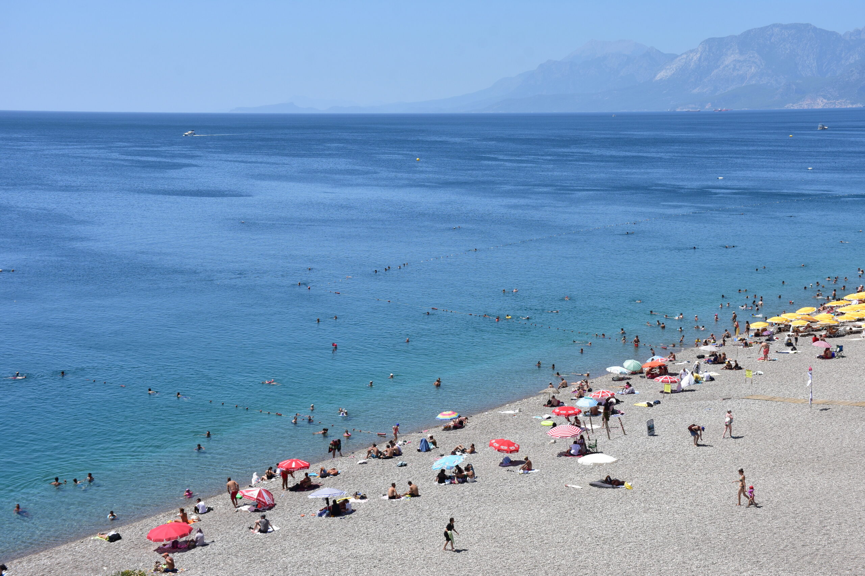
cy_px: 288
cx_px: 432
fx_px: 1370
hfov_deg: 35.1
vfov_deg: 23.8
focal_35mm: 57
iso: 200
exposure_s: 1/400
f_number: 10
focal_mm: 38
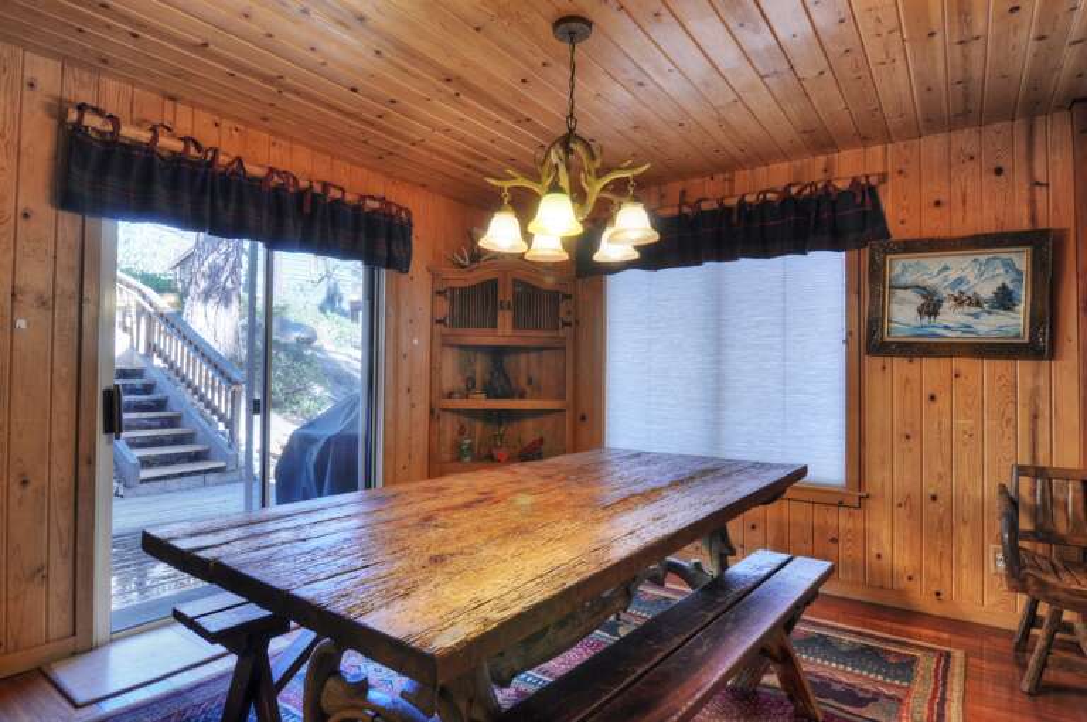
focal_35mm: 18
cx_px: 544
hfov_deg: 90.1
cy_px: 361
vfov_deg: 67.2
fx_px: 543
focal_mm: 12
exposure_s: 1/20
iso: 200
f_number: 7.1
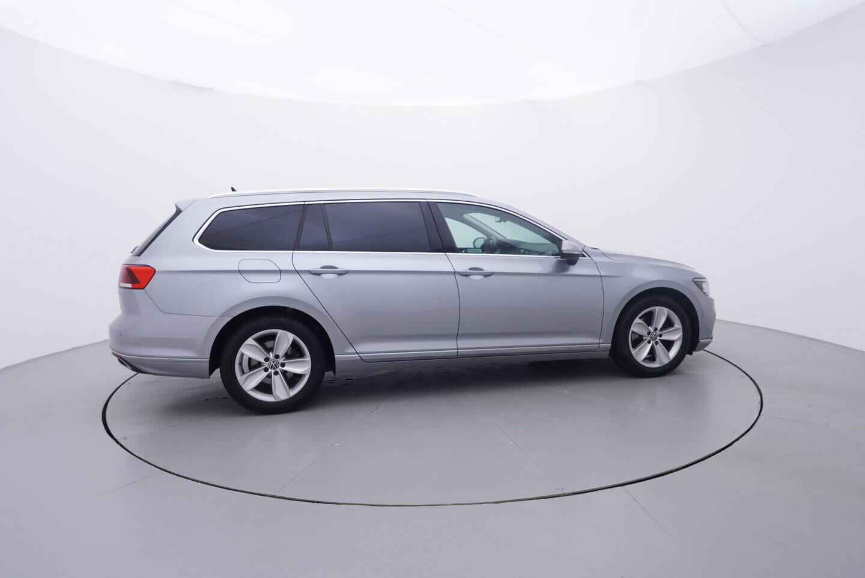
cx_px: 432
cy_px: 289
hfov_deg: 77.3
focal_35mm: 22
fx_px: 541
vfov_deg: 56.2
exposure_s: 1/80
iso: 200
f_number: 5
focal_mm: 15
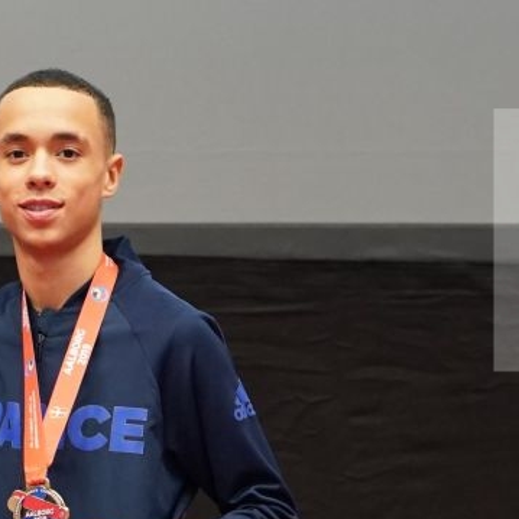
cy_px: 752
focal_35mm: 383
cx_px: -351
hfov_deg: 4.5
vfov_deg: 4.5
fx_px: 6497
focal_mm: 90
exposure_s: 1/320
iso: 2500
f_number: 2.8
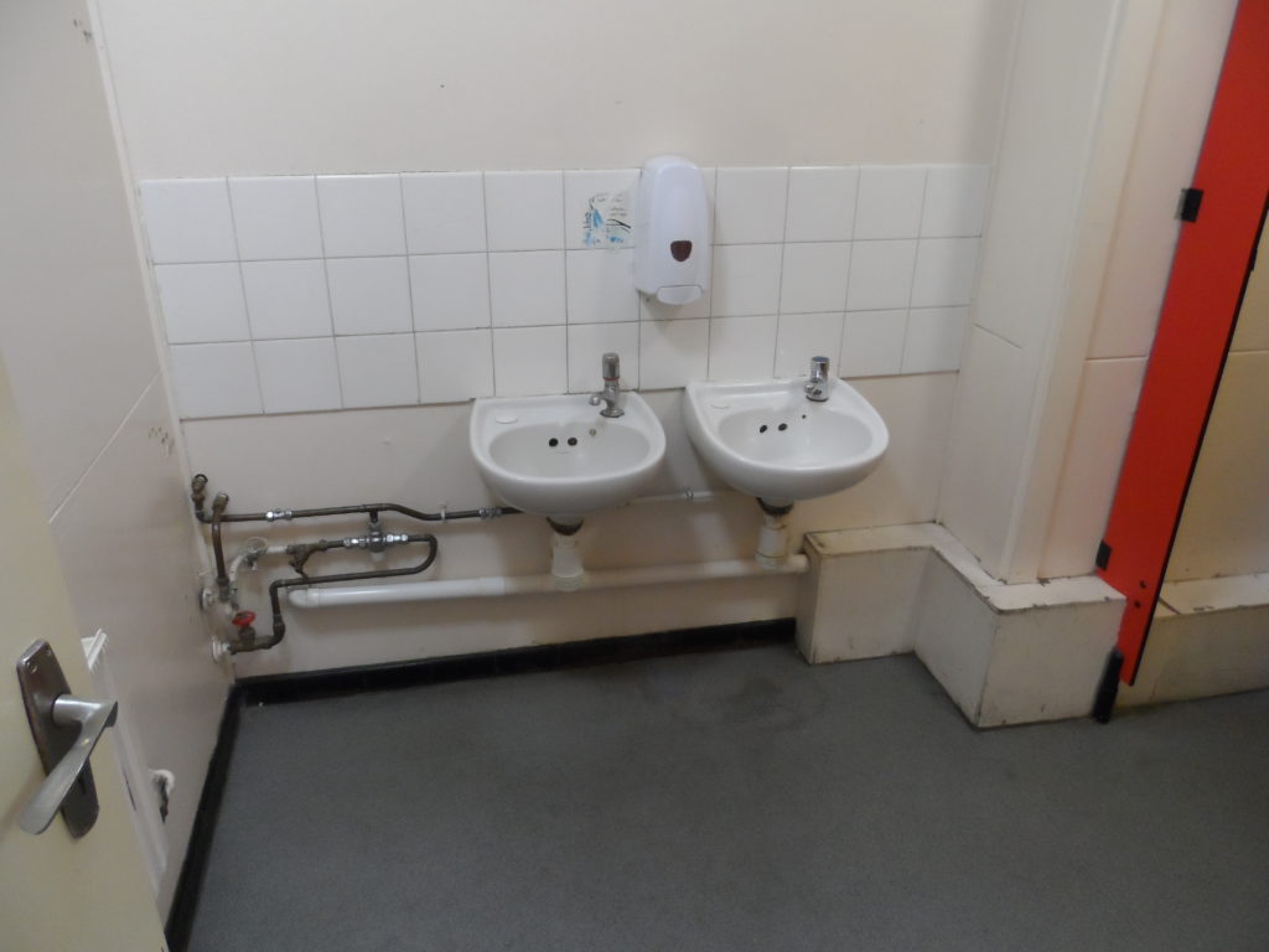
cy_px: 476
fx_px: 880
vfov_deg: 56.8
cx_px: 634
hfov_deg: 71.6
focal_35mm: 24
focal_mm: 4
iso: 320
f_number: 3.2
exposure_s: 1/30
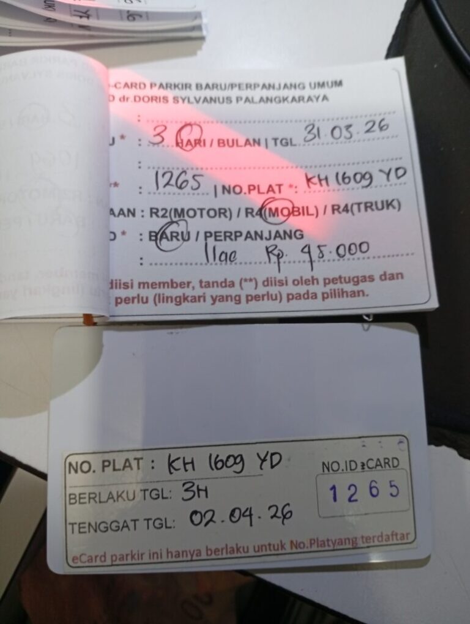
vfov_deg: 65.2
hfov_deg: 51.5
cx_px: 235
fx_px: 488
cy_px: 312
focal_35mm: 27
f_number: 1.8
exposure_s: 1/33.3
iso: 460
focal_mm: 3.98
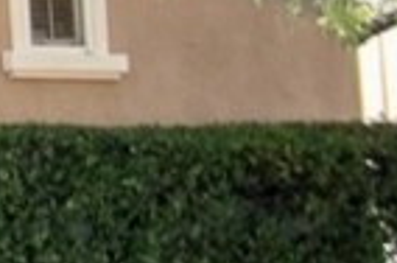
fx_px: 2388
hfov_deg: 7.9
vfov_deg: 6.2
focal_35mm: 217
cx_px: -869
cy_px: -102
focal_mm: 20
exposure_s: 1/6400
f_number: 5
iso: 800
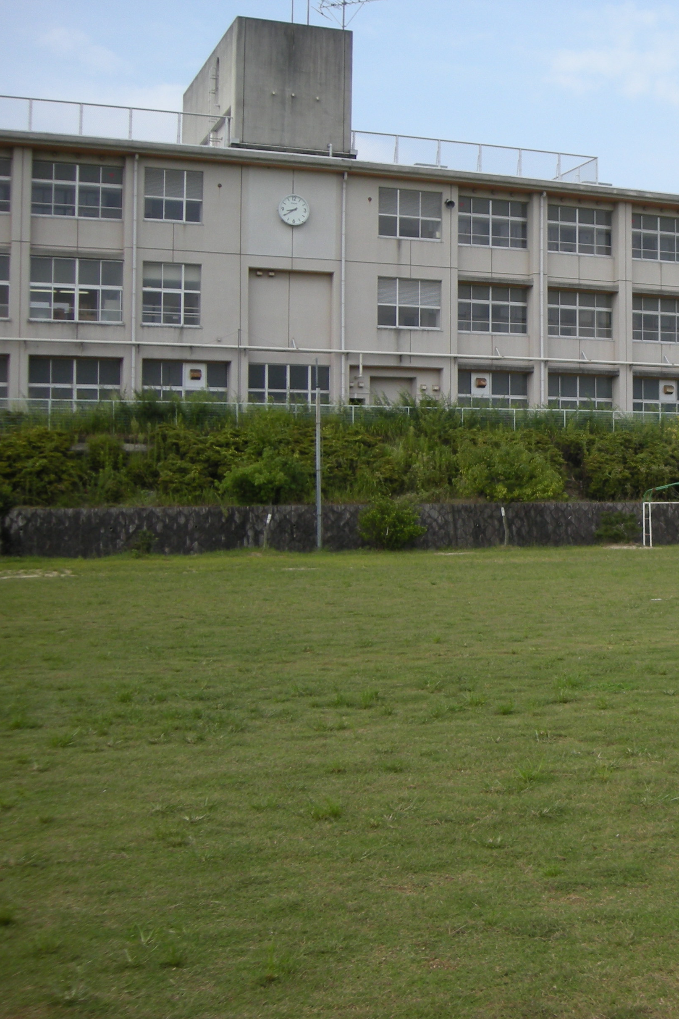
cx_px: 640
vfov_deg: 40.3
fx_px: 1386
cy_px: 509
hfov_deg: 26.4
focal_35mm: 49
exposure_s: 1/197
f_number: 5.7
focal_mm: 5.7
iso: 64
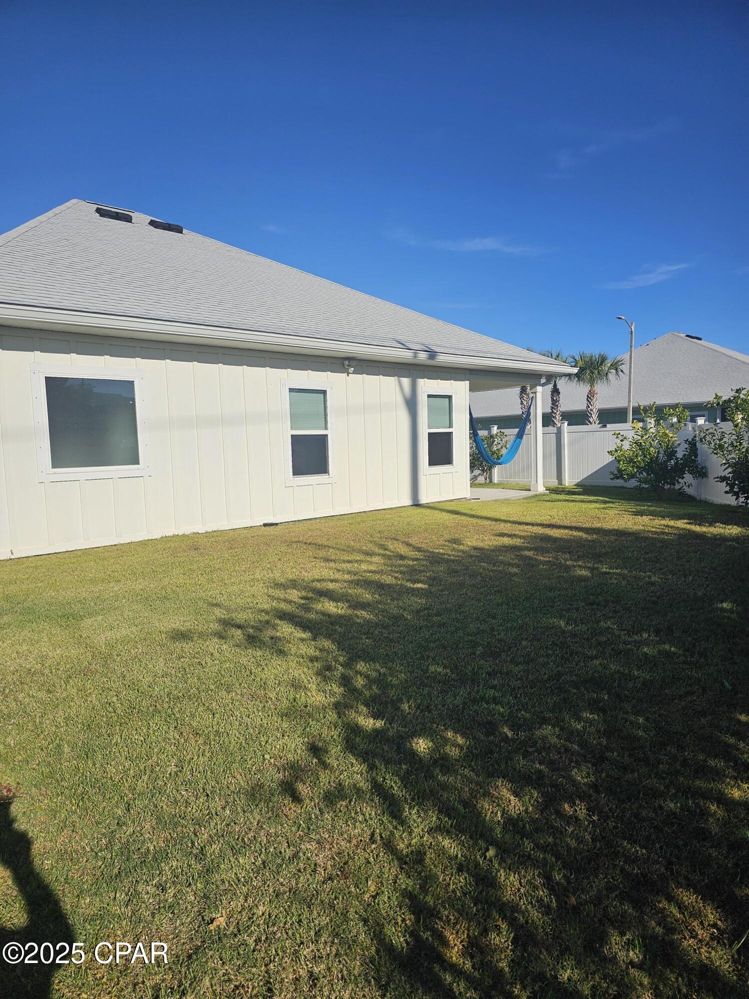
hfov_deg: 58.9
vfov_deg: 73.9
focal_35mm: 23
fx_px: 664
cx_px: 374
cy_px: 500
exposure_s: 1/2000
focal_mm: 6.3
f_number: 1.7
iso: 12
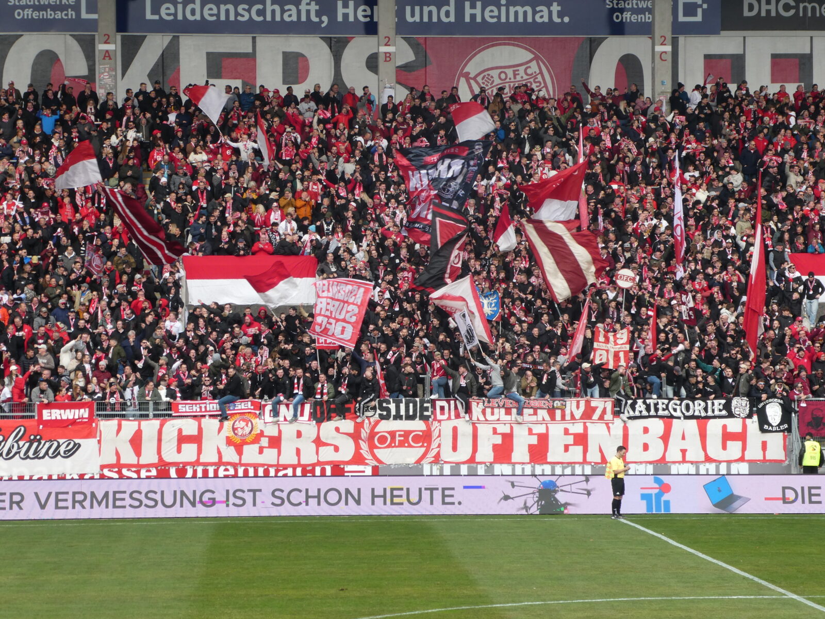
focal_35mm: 135
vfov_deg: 11.0
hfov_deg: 14.6
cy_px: 310
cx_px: 412
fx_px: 3217
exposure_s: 1/100
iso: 80
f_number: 5.3
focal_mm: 24.2
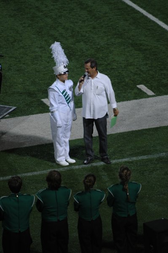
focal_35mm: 300
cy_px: 126
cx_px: 84
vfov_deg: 6.9
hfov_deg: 4.6
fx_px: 2103
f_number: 2.8
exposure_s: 1/60
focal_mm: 200
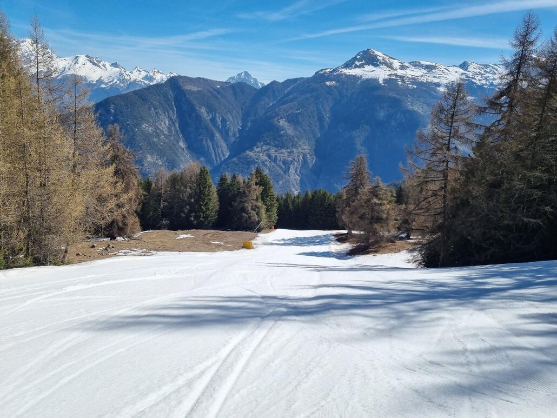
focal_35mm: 26
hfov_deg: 67.3
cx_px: 278
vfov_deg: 53.1
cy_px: 209
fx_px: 418
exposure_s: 1/4320
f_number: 1.8
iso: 50
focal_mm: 5.4
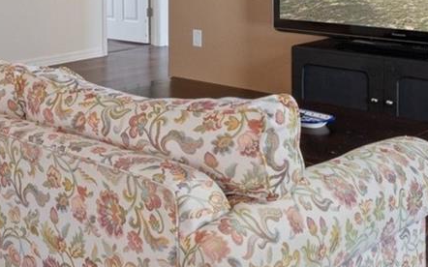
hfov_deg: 32.3
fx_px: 710
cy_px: -69
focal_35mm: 61
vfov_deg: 19.8
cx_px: 66
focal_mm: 11
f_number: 8
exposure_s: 1
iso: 250
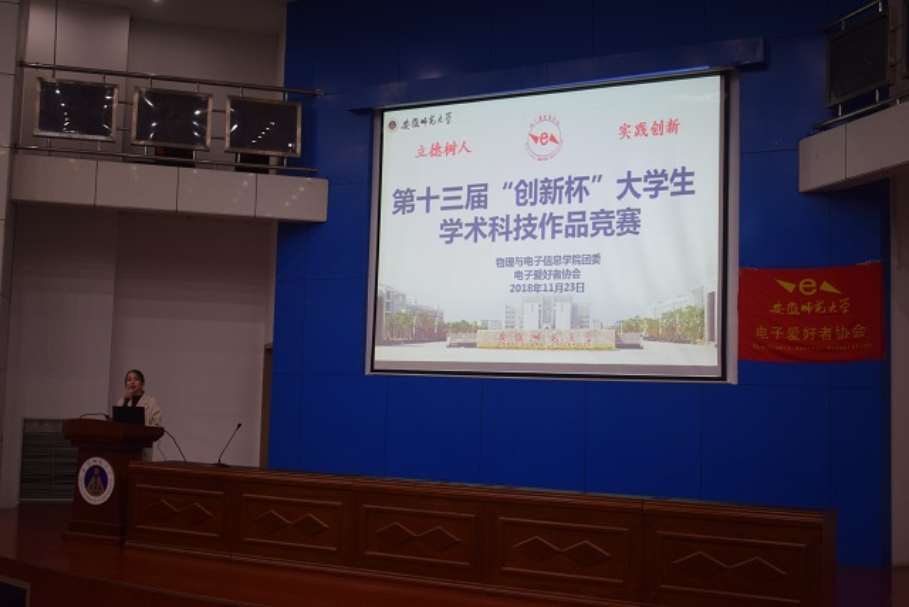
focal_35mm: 42
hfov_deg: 46.4
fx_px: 1061
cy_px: 304
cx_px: 454
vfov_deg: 31.9
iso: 720
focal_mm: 28
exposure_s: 1/60
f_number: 4.2
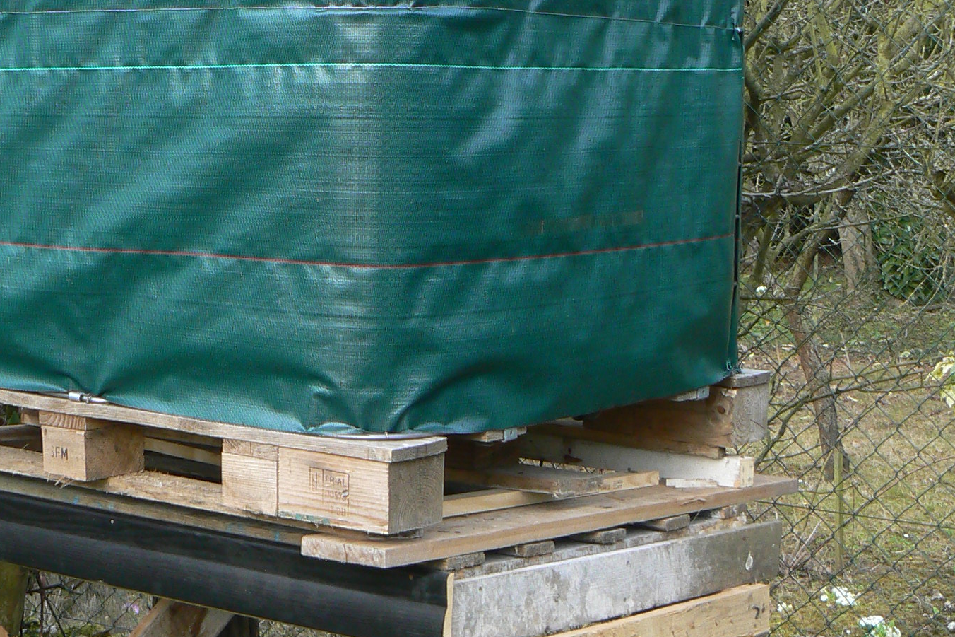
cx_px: 256
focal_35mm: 78
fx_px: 2069
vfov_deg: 17.5
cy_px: 250
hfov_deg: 25.7
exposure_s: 1/80
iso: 80
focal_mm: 6
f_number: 4
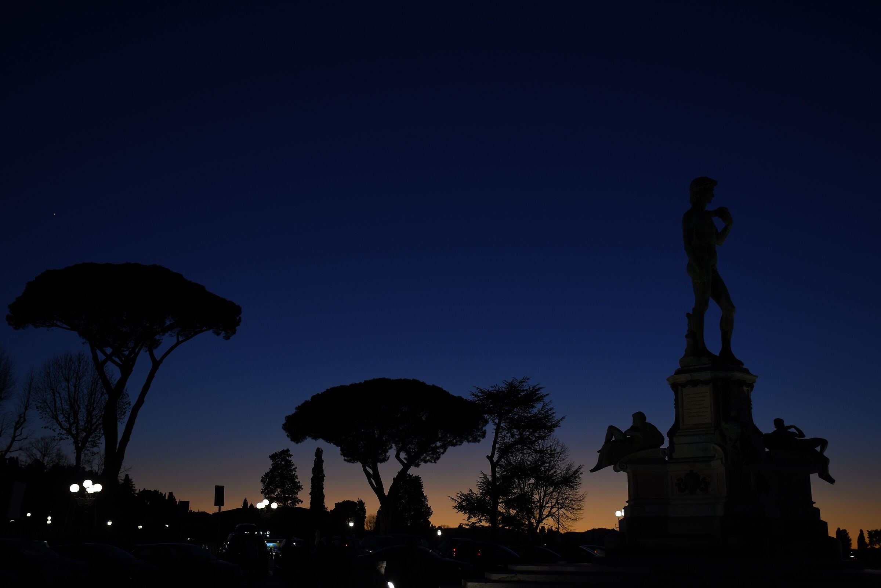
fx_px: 1175
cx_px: 440
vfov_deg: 28.1
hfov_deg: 41.1
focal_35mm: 48
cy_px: 294
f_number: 5.6
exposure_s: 1/40
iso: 200
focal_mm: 32
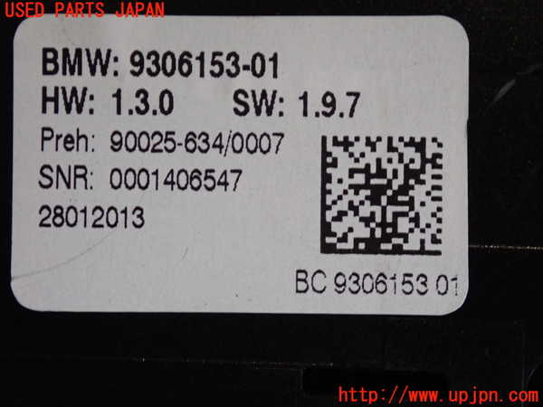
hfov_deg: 20.9
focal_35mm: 94
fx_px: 1475
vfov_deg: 15.7
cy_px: 204
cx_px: 272
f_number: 4.7
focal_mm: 16.79
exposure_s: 1/50
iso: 800
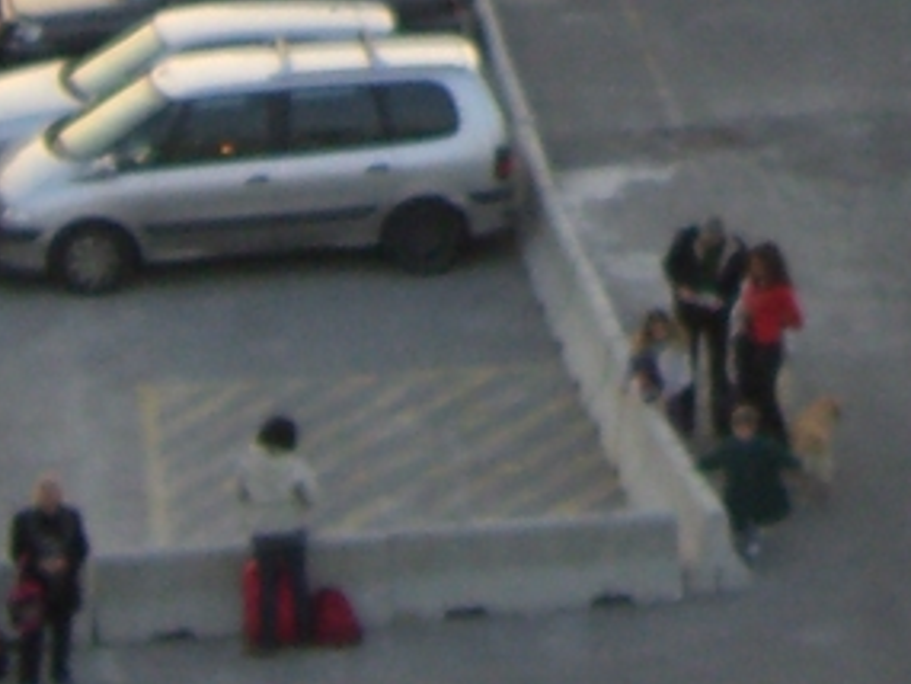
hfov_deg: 9.1
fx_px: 5608
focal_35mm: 213
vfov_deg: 6.7
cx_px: 1291
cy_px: -719
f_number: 2.7
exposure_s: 1/200
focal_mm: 6.2
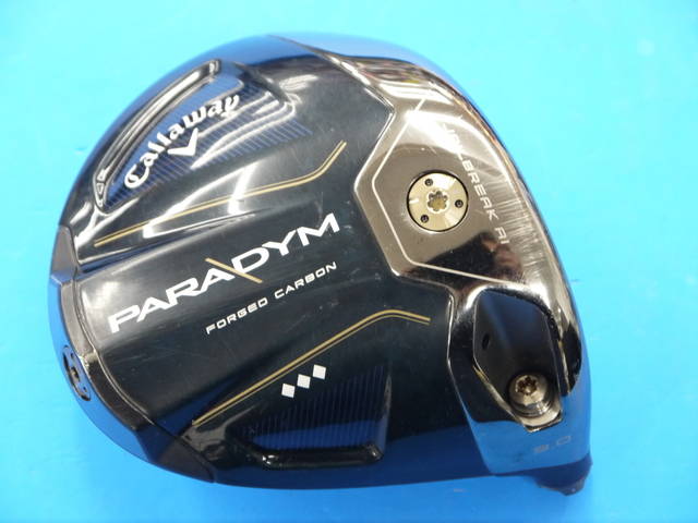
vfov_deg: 18.9
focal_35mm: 78
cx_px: 349
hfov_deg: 25.0
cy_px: 262
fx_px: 1573
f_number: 5.5
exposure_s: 1/40
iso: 800
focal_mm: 39
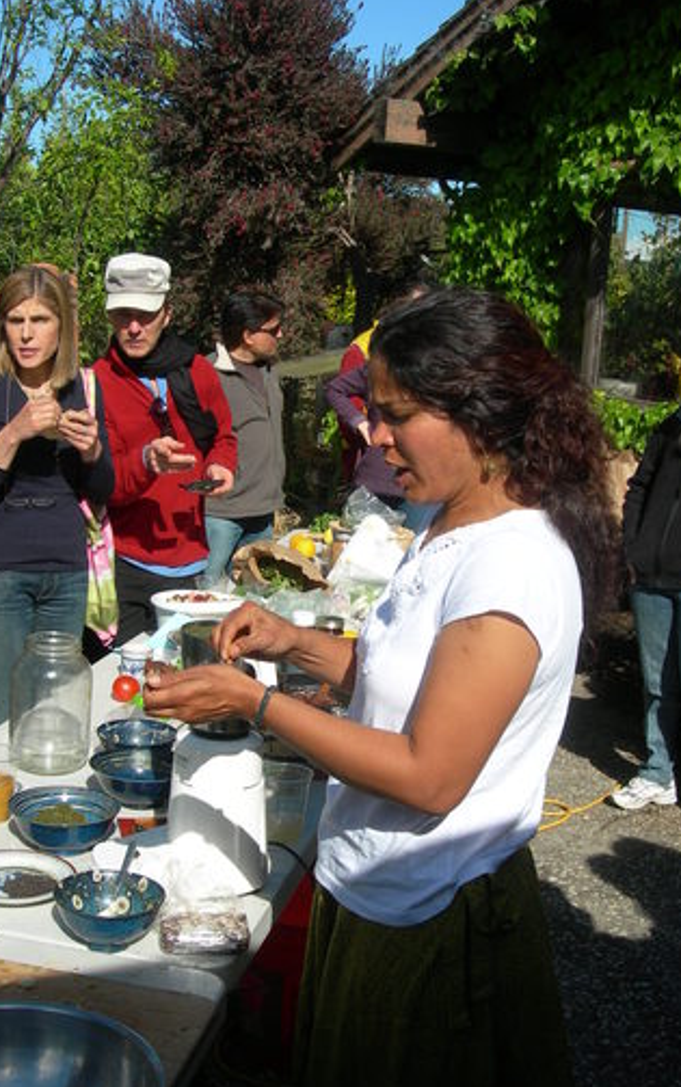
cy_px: 553
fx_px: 1423
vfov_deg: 41.8
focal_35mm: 48
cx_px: 352
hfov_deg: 26.9
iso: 50
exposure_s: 1/633
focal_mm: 7.8
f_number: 4.8
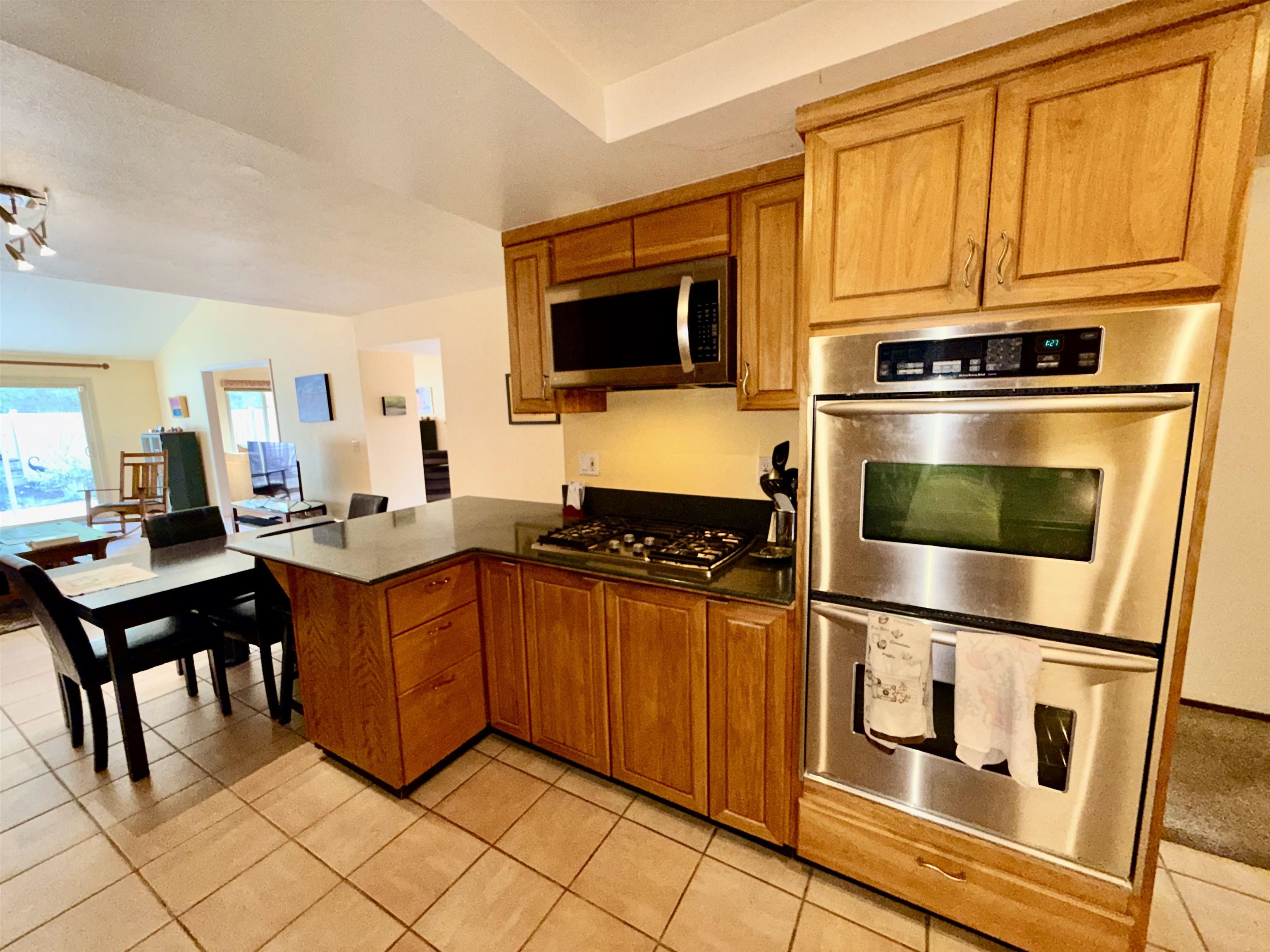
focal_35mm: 14
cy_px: 476
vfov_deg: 85.7
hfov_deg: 102.1
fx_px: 514
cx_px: 635
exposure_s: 1/60
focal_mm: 2.22
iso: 160
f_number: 2.2
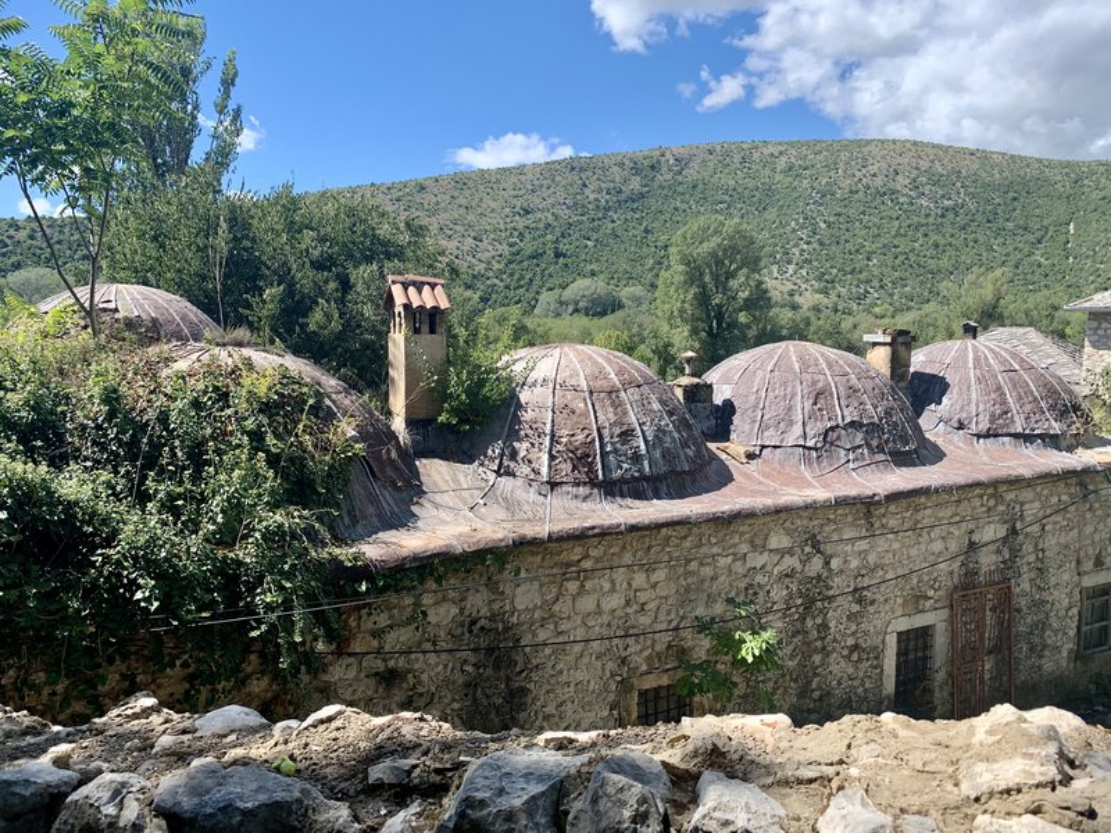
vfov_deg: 53.1
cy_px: 416
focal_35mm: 26
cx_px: 556
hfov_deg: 67.3
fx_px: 834
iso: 25
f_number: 1.8
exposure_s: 1/1299
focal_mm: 4.25
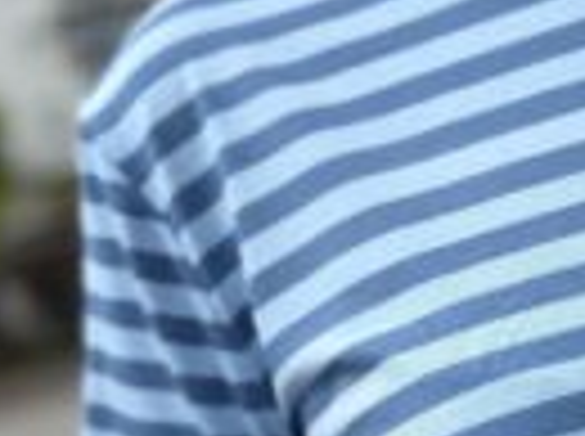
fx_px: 1248
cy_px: 423
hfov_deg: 25.8
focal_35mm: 74
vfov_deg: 19.3
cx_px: 486
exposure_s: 1/4975
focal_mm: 6.76
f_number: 1.78
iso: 80
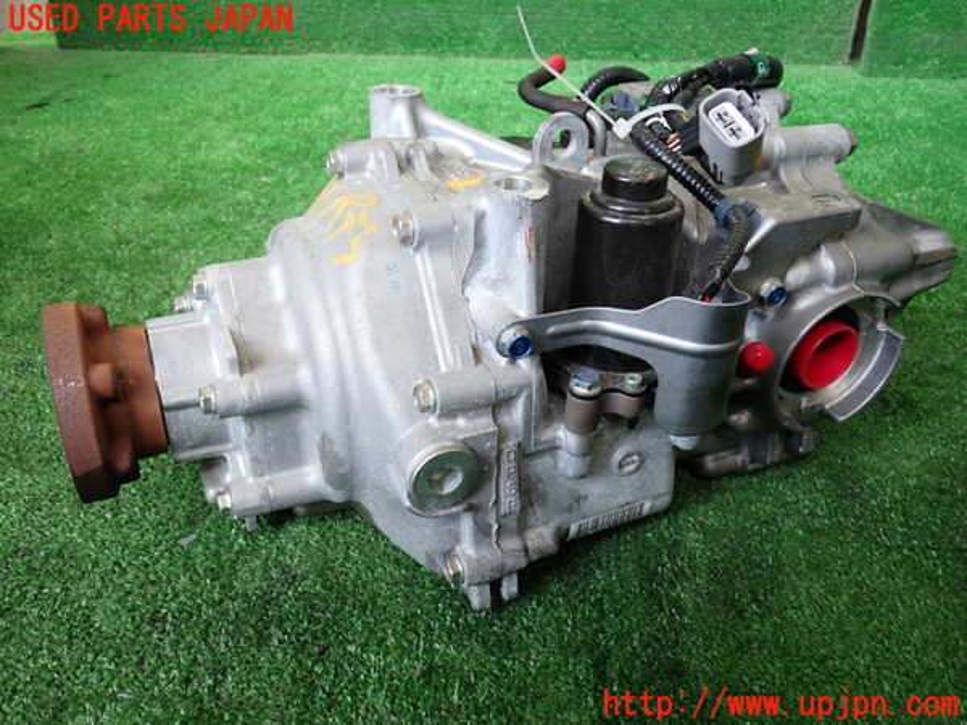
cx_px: 484
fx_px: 838
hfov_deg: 60.0
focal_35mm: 30
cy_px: 362
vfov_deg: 46.8
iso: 200
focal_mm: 5.4
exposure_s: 1/50
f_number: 2.3
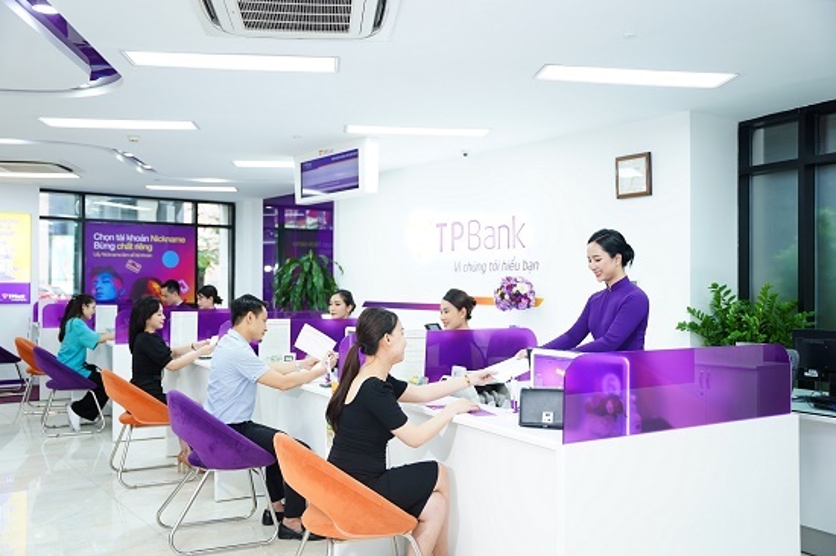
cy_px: 278
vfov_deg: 39.2
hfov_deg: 56.2
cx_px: 418
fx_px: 782
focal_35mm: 34
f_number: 2.8
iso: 500
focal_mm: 33.7
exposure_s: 1/100
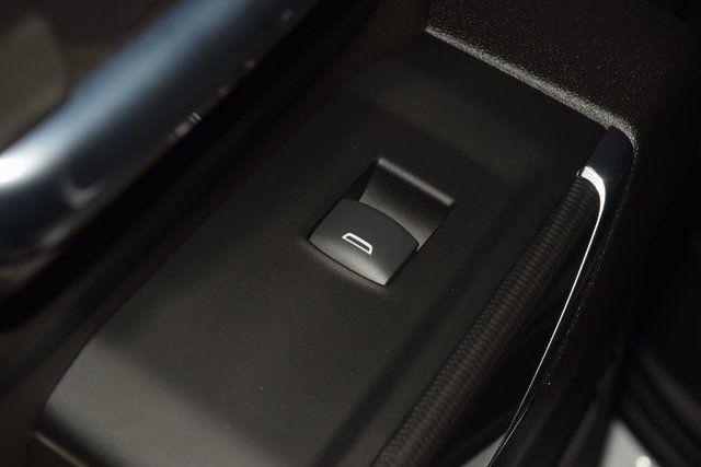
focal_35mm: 105
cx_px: 350
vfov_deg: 13.0
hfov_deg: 19.5
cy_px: 234
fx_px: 2045
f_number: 8
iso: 100
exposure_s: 1/125
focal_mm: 70
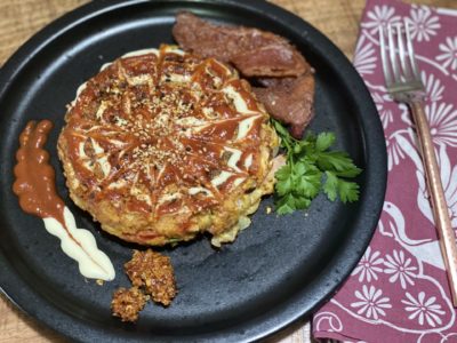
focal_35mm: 52
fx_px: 687
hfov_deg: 36.8
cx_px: 228
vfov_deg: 28.0
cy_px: 172
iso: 400
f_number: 2
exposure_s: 1/24
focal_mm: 6
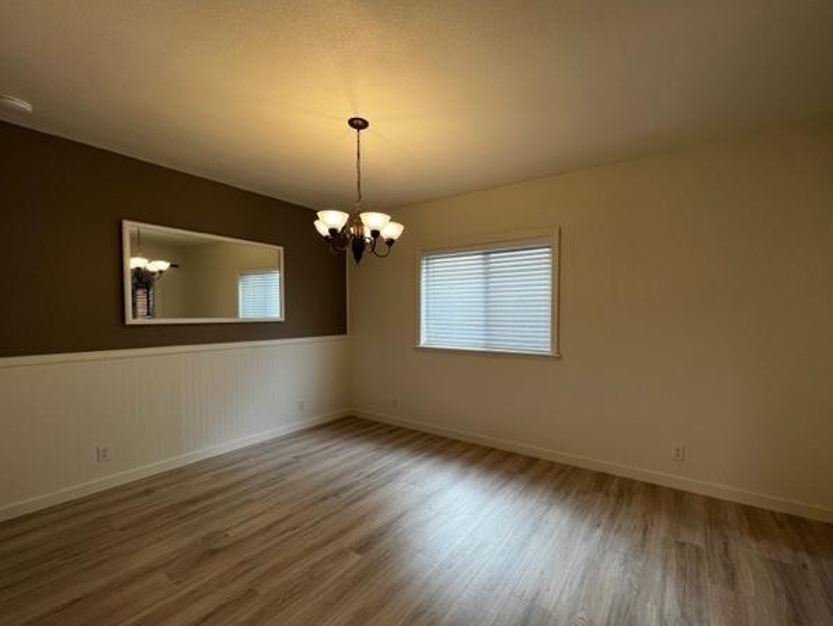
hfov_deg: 101.9
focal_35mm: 14
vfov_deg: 85.7
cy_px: 324
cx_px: 447
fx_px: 337
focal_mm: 1.57
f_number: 1.8
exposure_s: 1/120
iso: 100
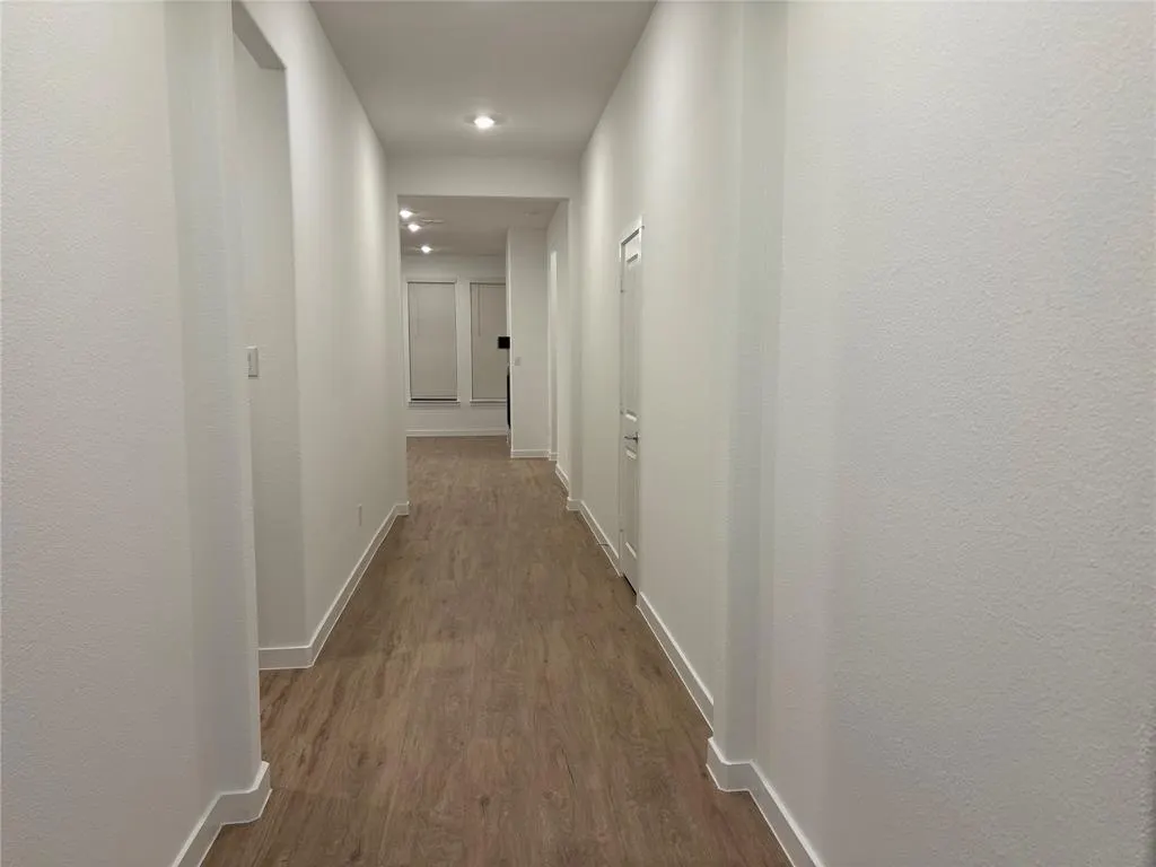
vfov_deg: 53.1
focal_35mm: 26
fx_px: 868
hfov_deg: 67.3
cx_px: 578
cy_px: 434
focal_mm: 5.96
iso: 80
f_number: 1.6
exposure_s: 1/60
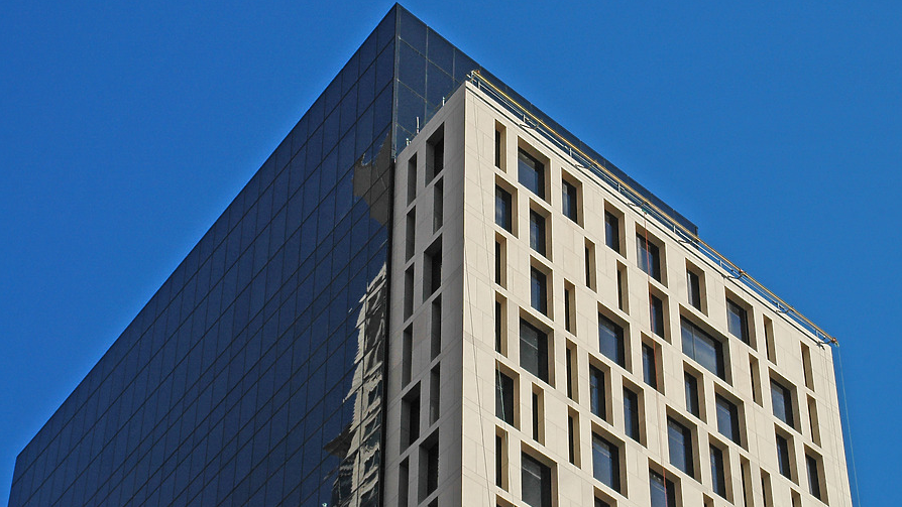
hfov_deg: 26.8
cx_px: 453
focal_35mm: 79
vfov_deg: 15.3
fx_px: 1890
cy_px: 239
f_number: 10
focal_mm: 50
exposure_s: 1/400
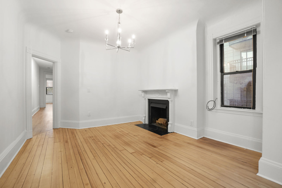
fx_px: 118
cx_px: 141
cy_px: 94
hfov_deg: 100.4
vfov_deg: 77.3
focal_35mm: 15
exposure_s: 1/5
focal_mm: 10
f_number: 7.1
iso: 320
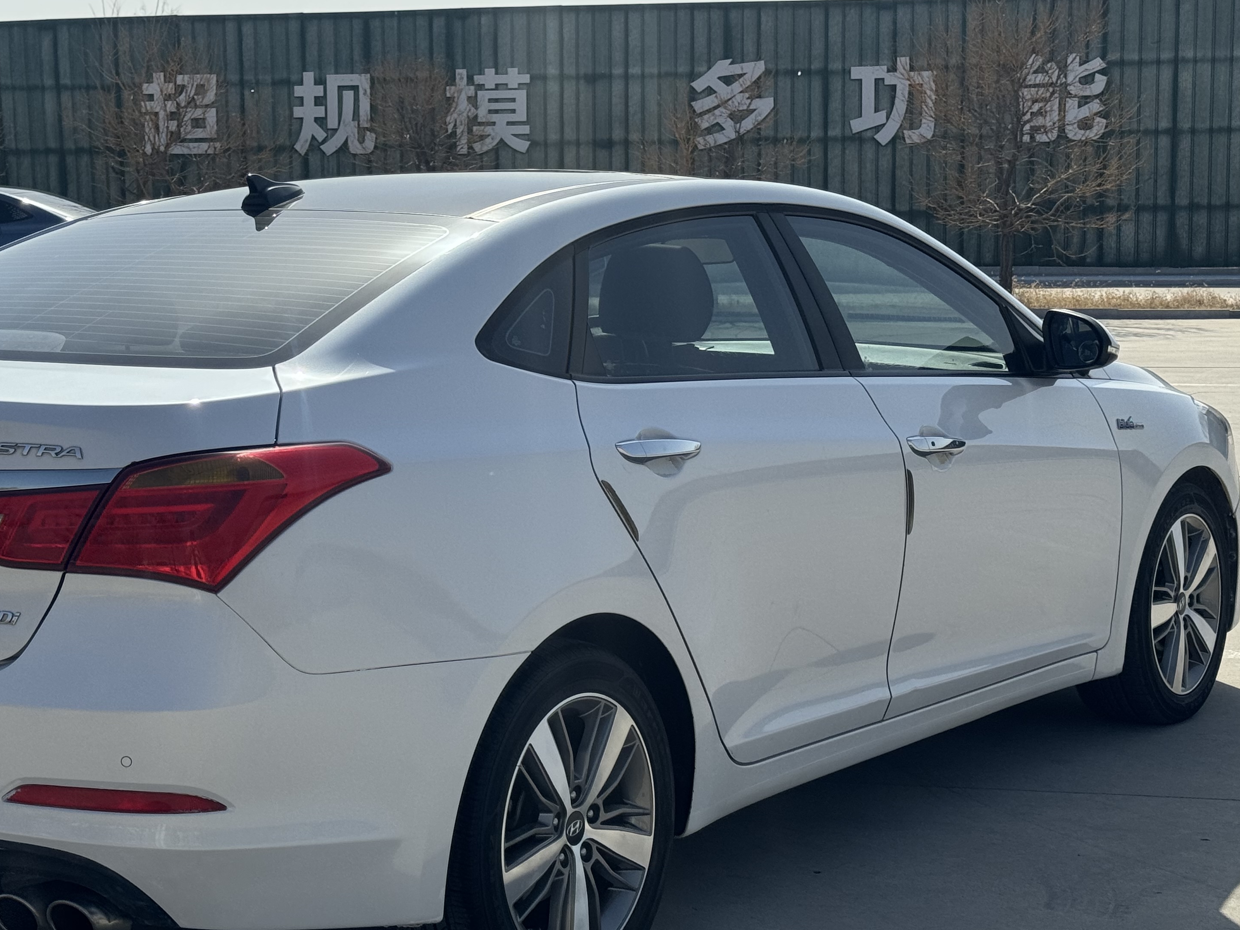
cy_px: 413
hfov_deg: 28.8
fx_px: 2400
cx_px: 409
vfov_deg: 21.9
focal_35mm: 67
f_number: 1.78
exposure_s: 1/6410
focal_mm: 6.76
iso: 64
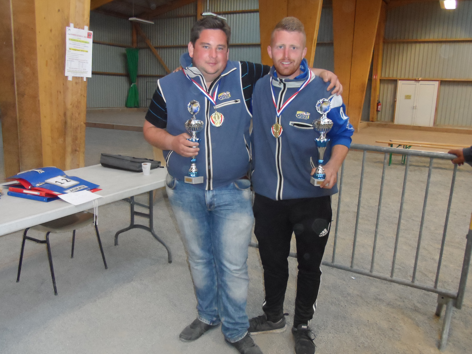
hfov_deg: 56.8
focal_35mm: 32
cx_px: 236
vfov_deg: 44.2
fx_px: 436
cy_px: 177
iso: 640
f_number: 3.4
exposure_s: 1/45
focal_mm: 5.3
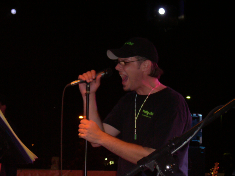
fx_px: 774
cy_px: 88
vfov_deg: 13.0
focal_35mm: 114
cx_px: 118
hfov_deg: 17.3
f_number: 4.9
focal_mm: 24
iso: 400
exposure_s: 1/60
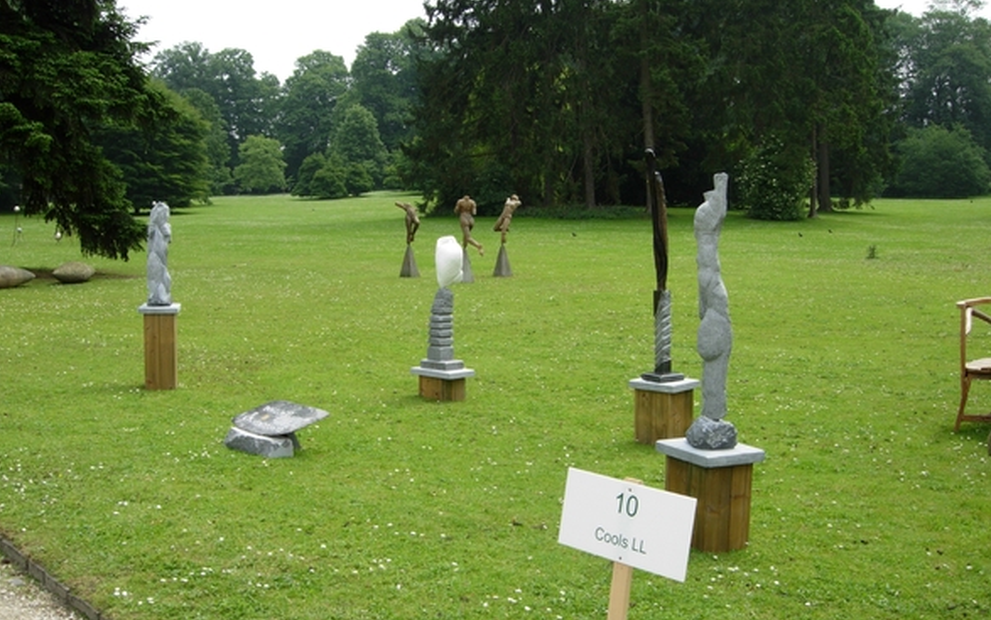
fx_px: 1053
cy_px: 331
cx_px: 488
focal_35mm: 39
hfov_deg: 50.4
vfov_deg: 32.8
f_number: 5.4
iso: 50
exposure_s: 1/242
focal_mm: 7.5
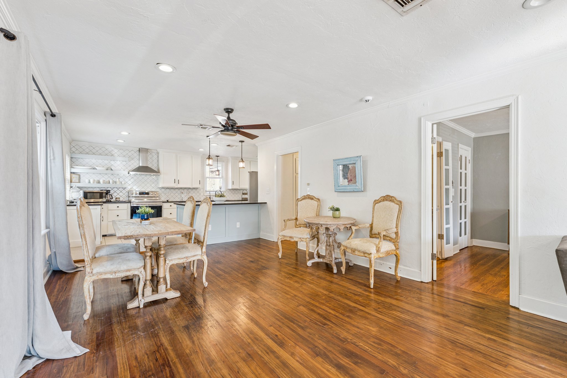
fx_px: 239
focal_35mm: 15
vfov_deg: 76.6
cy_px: 189
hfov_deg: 99.7
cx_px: 284
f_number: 10
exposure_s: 1/20
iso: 200
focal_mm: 15.2
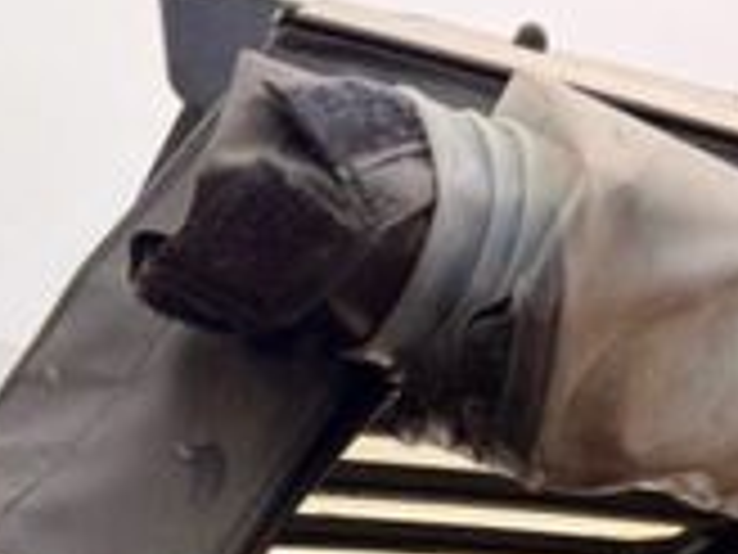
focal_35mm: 88
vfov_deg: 15.7
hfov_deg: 19.9
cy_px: 770
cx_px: 1030
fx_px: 1876
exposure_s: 1/350
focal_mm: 6.76
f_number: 1.78
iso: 100
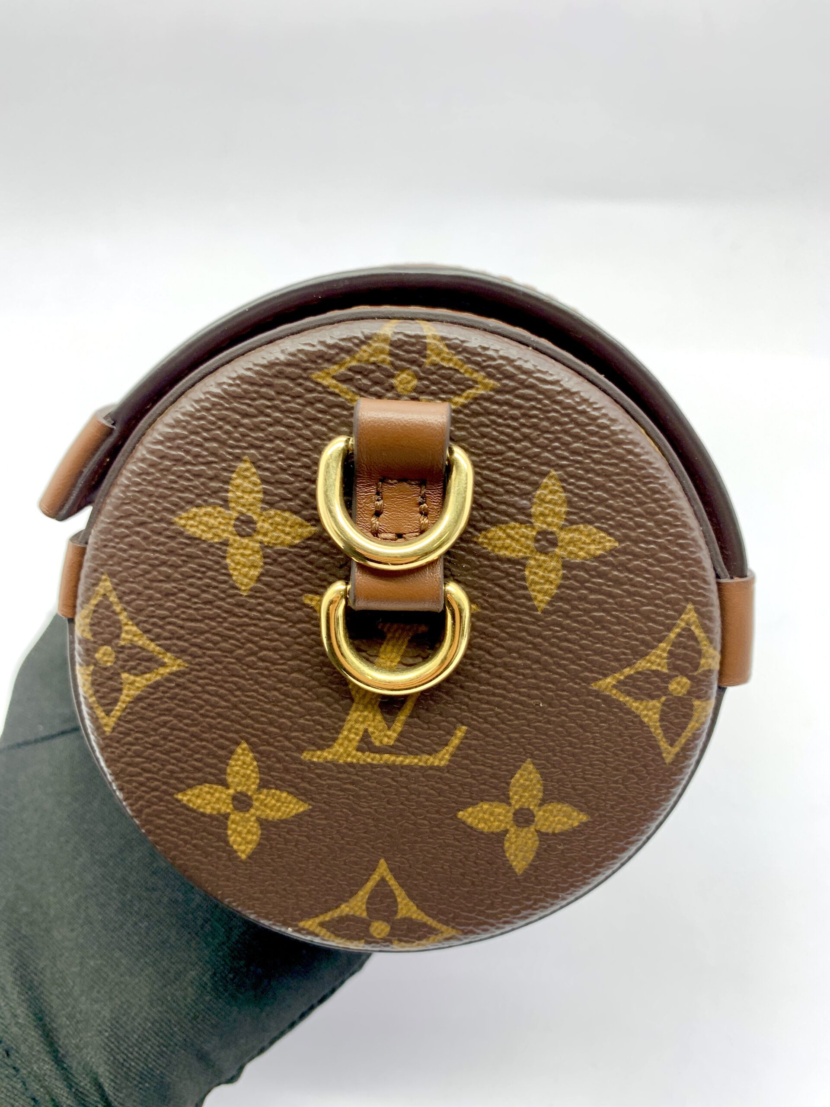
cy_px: 554
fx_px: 831
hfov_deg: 53.1
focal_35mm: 26
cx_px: 415
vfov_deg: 67.3
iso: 50
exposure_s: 1/100
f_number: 1.8
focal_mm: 4.25
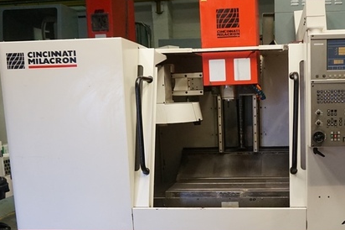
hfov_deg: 45.2
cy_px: 158
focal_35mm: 42
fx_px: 402
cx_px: 250
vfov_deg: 31.5
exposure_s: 1/160
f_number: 4
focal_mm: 16
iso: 1600
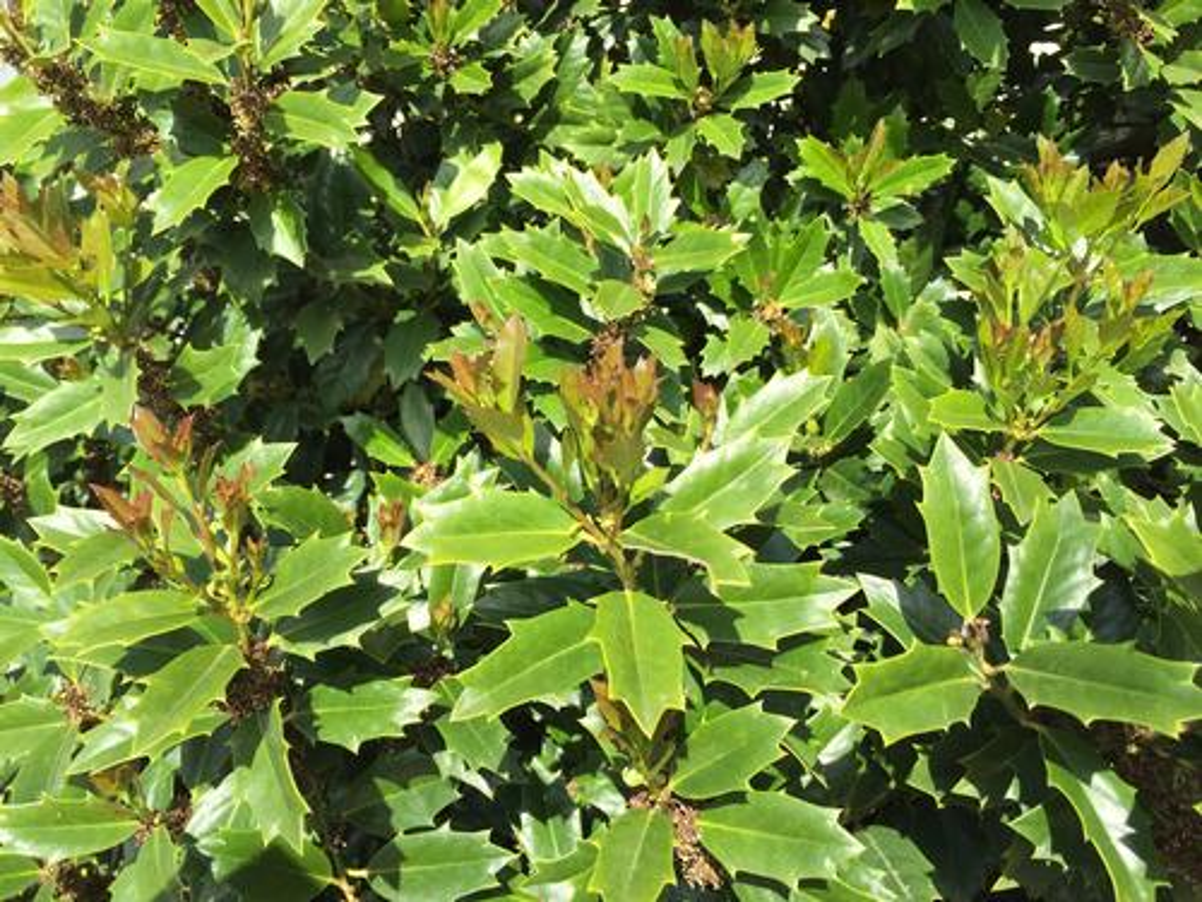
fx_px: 1007
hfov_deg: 61.7
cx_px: 601
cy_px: 451
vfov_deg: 48.2
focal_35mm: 29
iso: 32
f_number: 2.2
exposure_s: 1/1199
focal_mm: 4.15
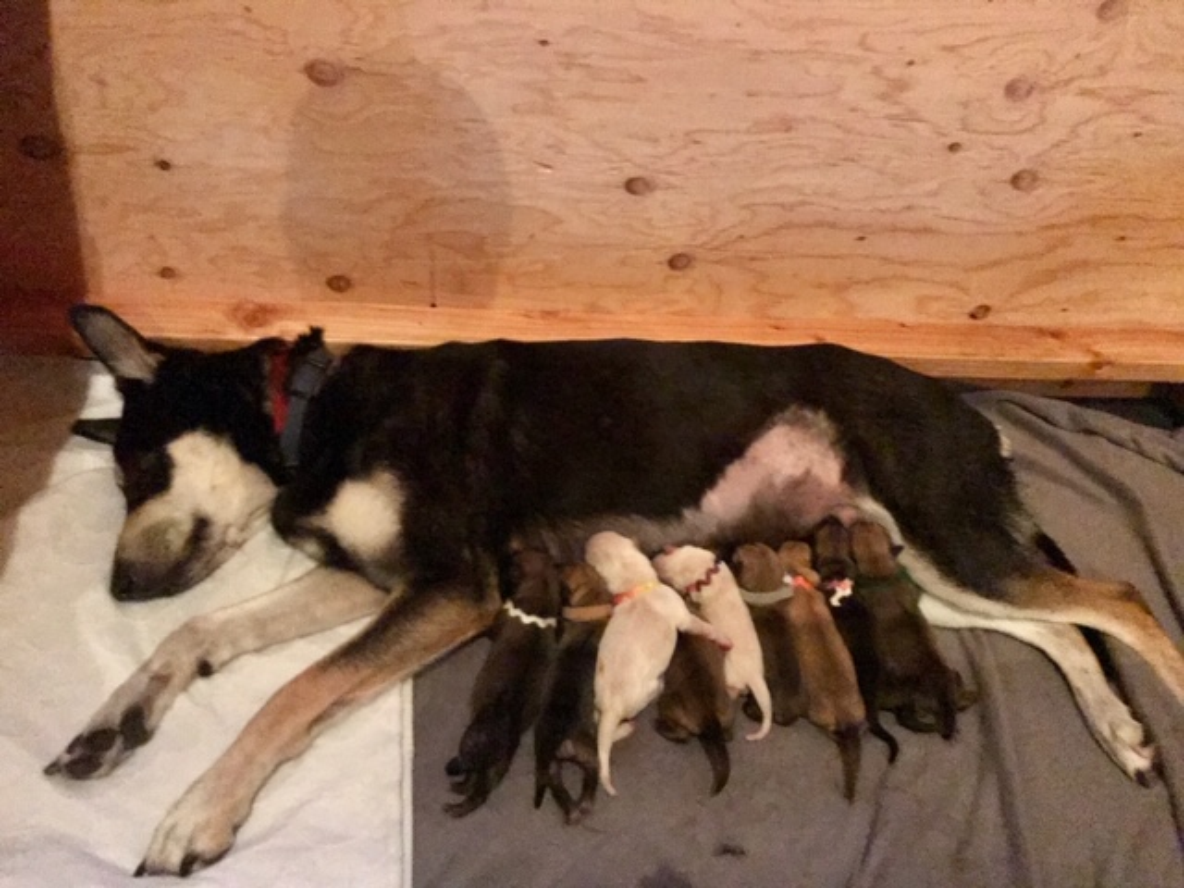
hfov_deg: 63.4
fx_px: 958
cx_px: 592
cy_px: 444
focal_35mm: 28
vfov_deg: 49.7
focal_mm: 3.99
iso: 1000
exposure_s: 1/15
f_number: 1.8
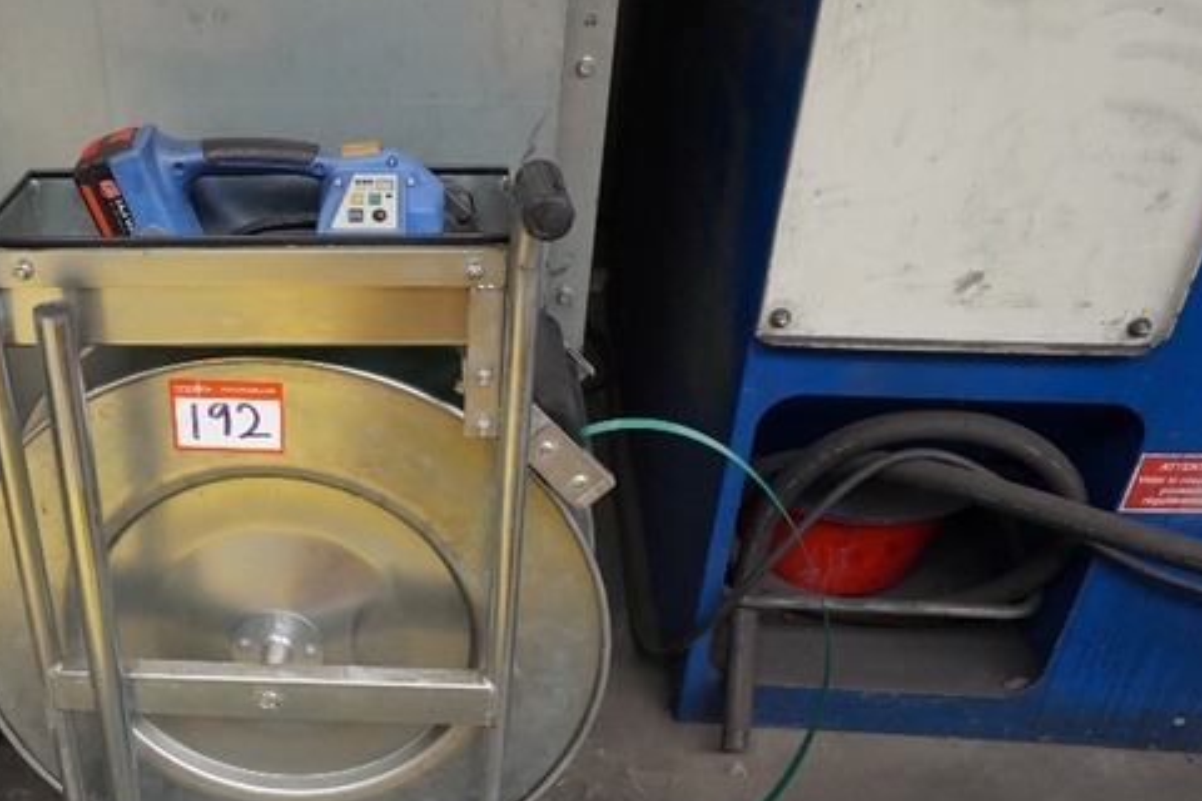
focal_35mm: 36
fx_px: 1202
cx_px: 323
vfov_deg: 36.6
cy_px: 508
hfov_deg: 51.2
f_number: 4
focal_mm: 16
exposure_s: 1/160
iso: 1250
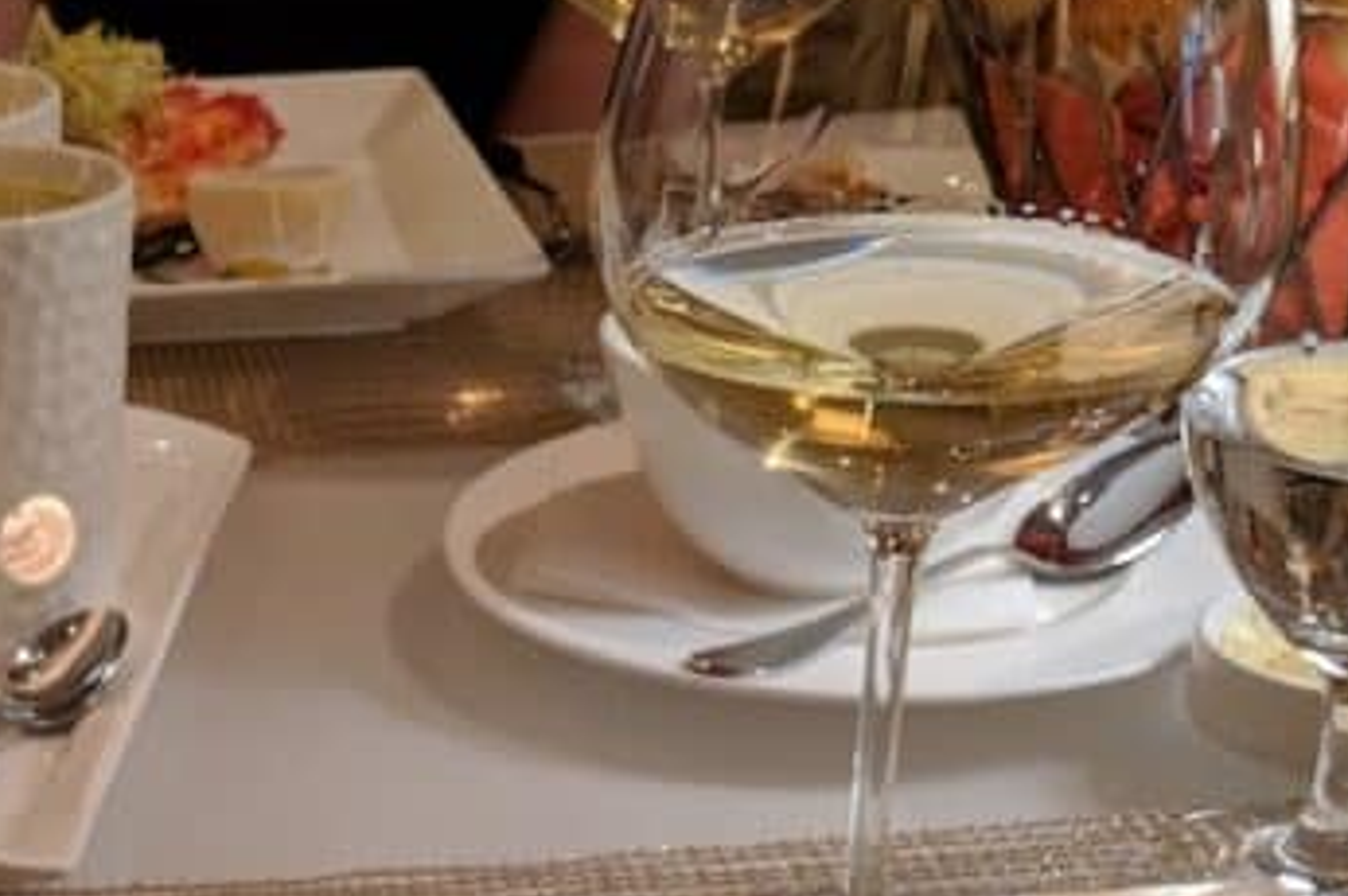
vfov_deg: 19.6
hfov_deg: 30.1
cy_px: 1079
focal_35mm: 65
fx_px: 2432
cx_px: 226
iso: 400
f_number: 1.8
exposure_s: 1/40.1
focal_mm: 4.44
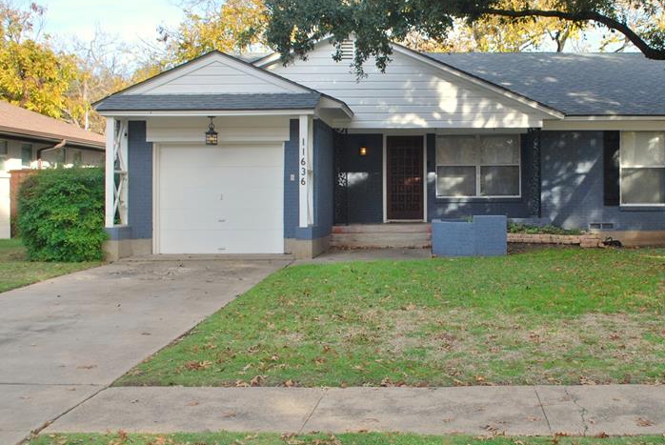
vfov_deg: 30.5
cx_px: 442
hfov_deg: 43.8
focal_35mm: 44
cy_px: 183
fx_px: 814
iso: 100
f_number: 6.3
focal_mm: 20
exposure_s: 1/200
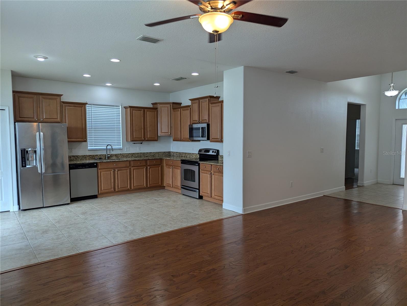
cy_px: 153
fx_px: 283
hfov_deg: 71.5
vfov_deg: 56.9
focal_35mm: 24
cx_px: 204
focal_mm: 6.81
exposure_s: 1/120
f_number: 1.85
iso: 62
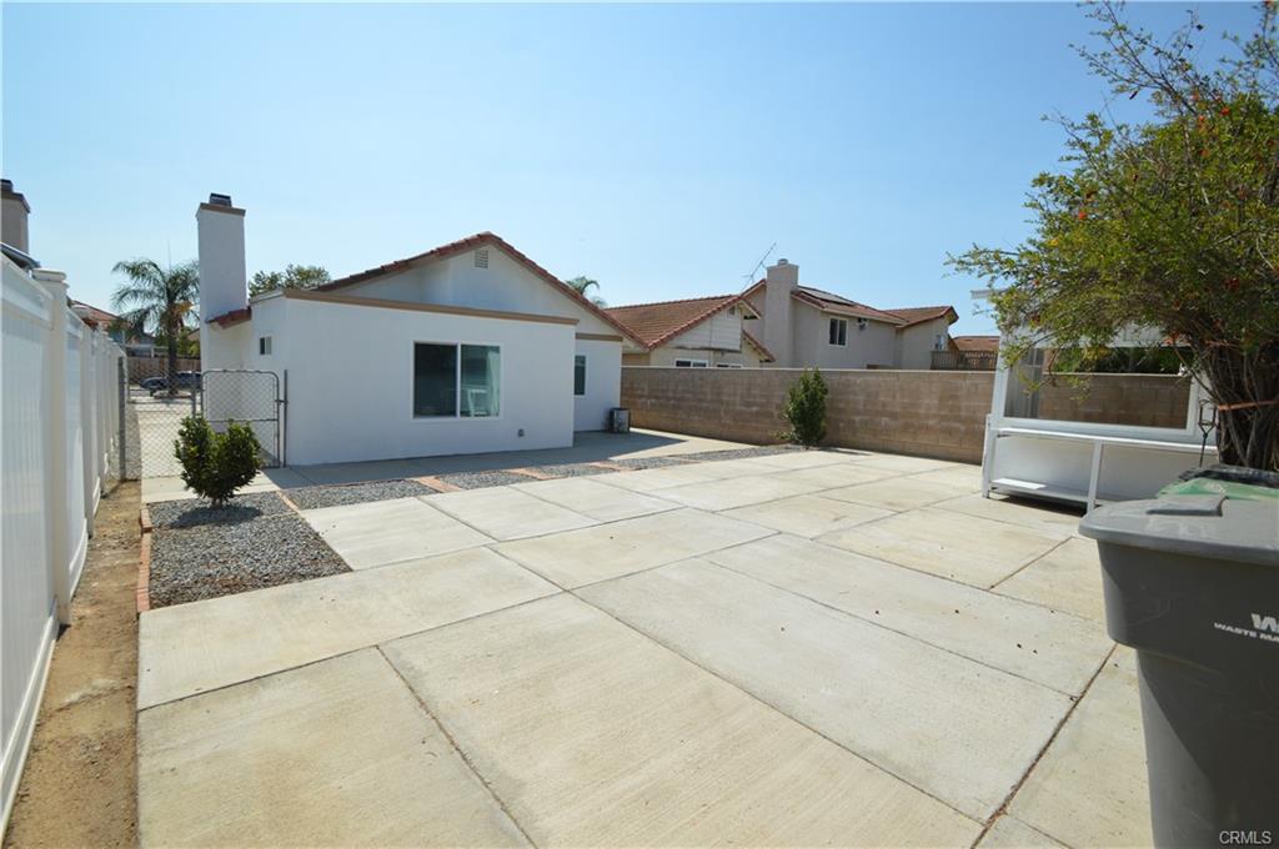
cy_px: 424
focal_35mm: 15
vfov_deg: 77.2
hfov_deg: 100.5
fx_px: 532
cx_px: 640
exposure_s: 1/320
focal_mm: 10
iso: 100
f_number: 9
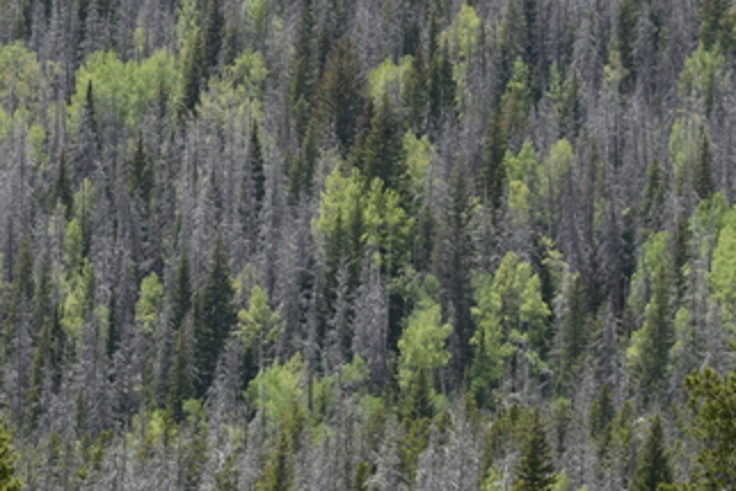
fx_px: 7322
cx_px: 37
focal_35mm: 358
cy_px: 80
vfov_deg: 3.8
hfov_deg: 5.7
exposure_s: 1/250
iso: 100
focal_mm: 90
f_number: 8
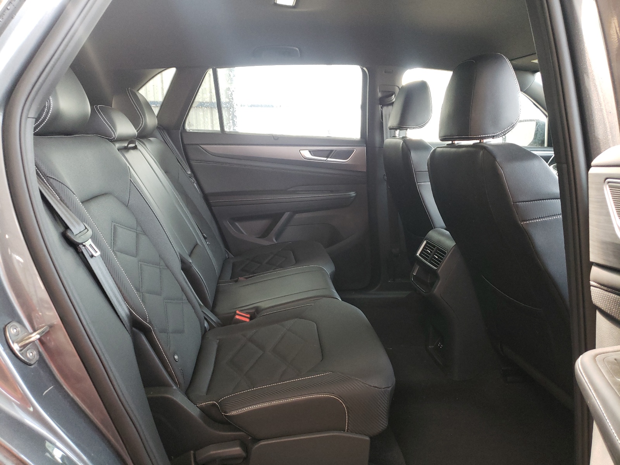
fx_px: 466
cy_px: 232
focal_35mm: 26
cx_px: 310
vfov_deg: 53.1
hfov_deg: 67.3
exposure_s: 1/60.2
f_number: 1.5
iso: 177
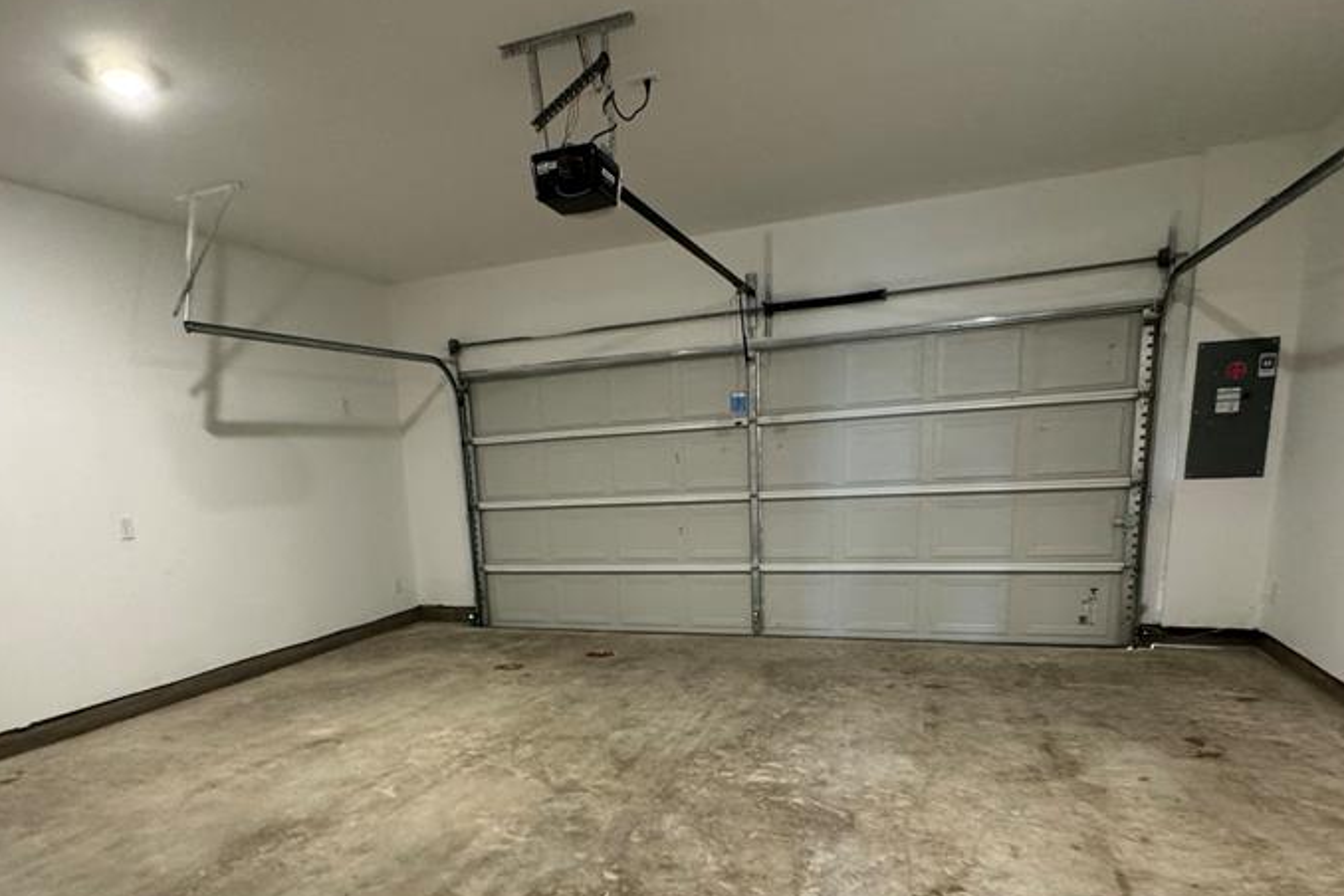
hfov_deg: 78.4
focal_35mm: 22
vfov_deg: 55.3
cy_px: 638
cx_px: 615
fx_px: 821
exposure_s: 1/60
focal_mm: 2.22
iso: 800
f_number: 2.2
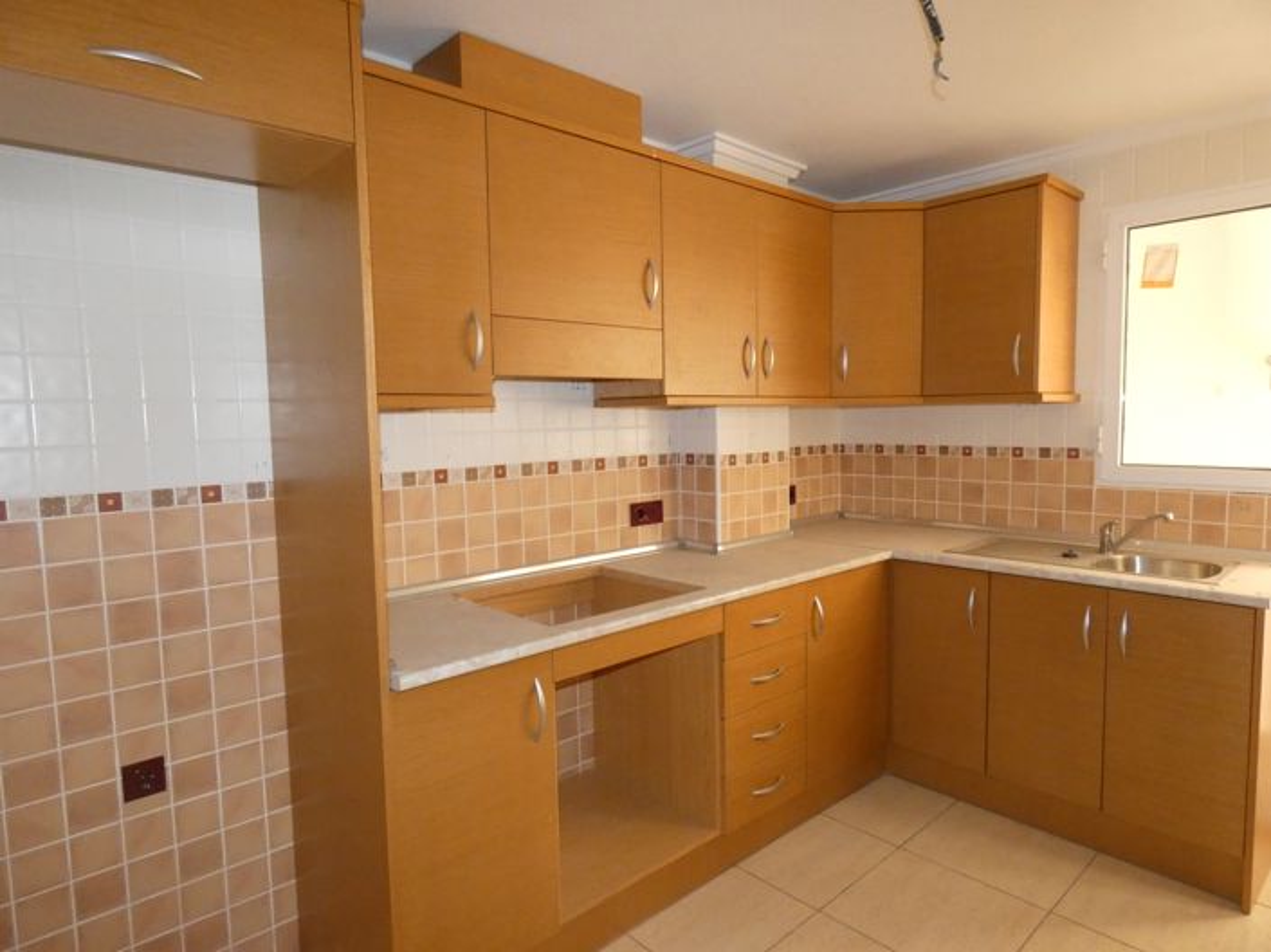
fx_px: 734
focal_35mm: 20
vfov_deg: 65.9
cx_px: 636
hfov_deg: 81.8
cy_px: 476
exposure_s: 1/60
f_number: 2.8
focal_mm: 3.6
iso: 800
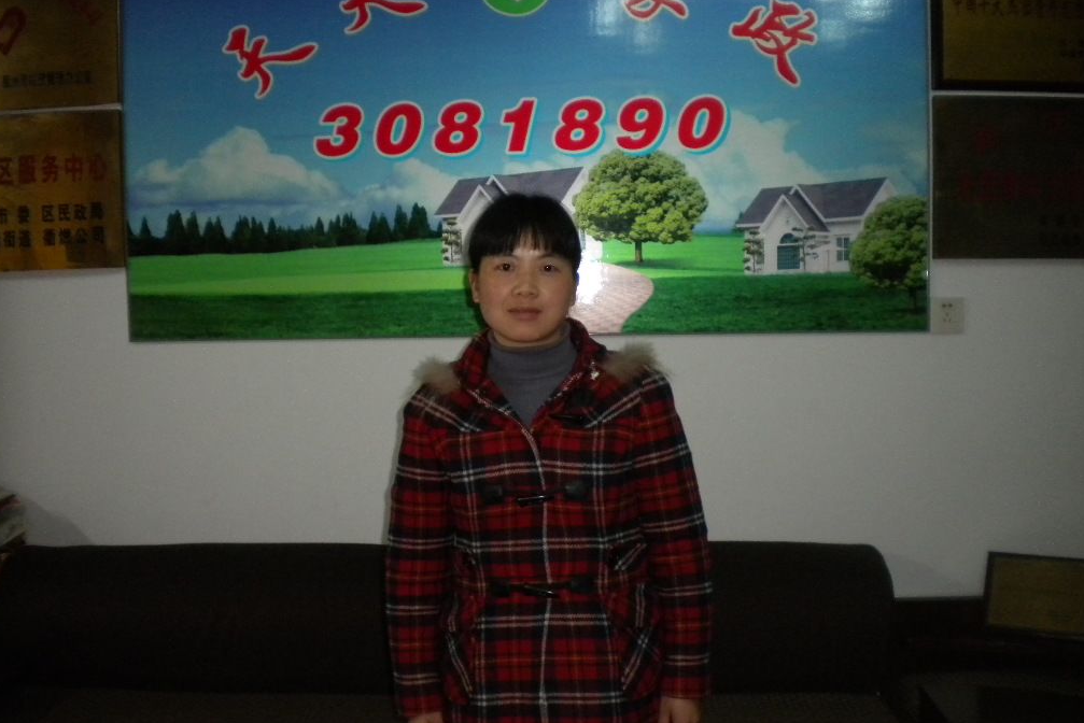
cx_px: 537
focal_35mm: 37
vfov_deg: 36.0
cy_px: 372
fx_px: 1114
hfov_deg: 51.9
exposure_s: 1/30
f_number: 3.1
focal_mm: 6.3
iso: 400
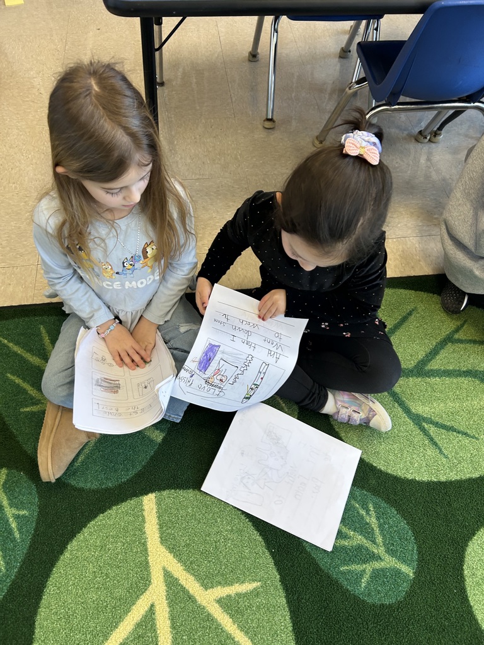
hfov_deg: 53.1
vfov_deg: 67.3
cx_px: 242
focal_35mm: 26
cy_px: 322
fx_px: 485
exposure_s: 1/60
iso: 100
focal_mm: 5.7
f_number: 1.5
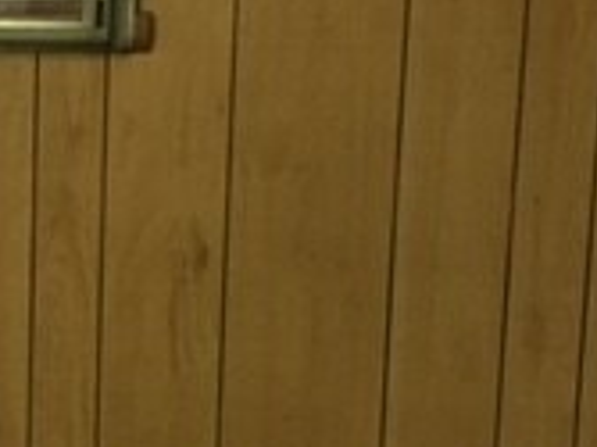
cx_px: -290
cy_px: 268
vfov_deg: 13.3
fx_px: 1913
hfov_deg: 16.3
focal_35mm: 111
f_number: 2.2
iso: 200
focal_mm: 4.15
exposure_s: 1/24
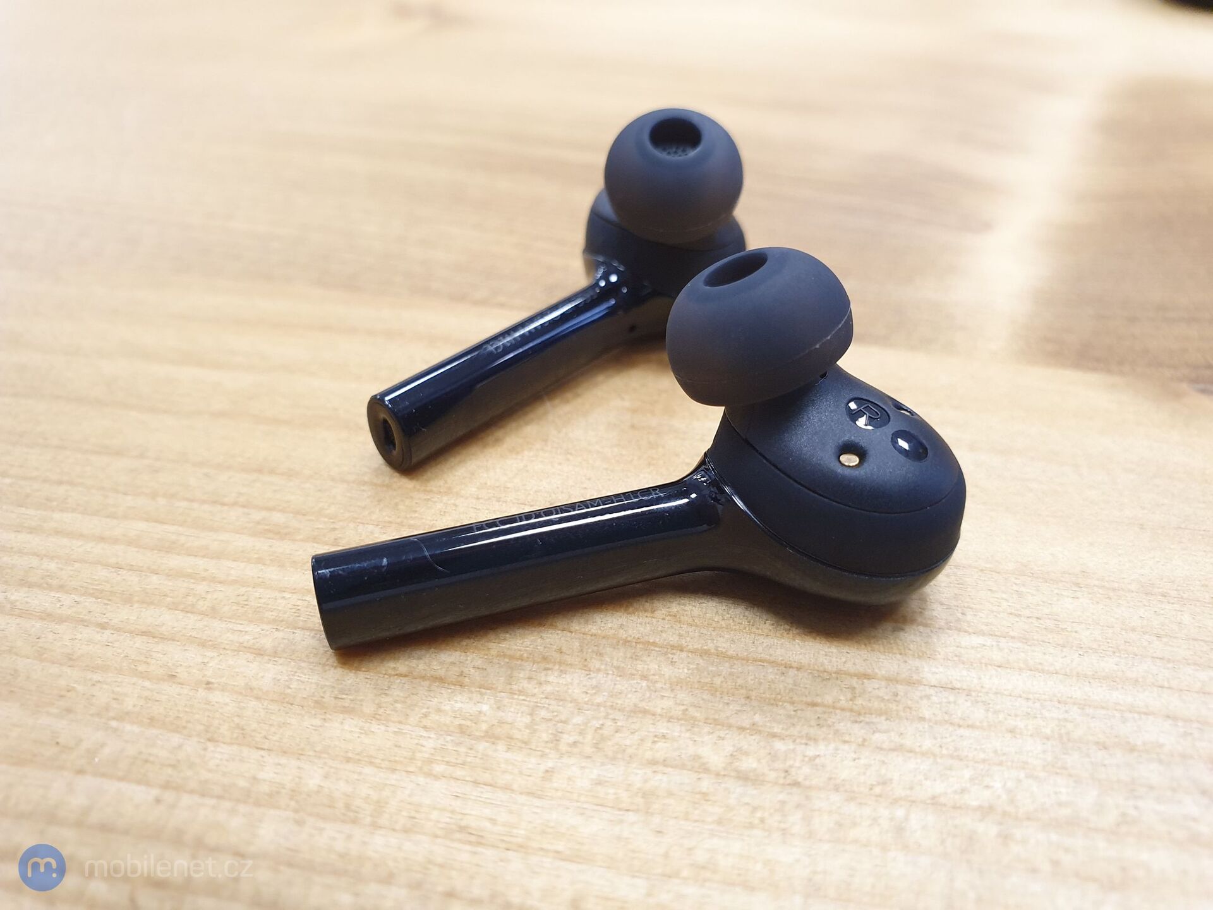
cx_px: 606
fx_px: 911
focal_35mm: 26
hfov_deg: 67.3
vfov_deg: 53.1
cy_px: 455
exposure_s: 1/50
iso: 320
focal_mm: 4.32
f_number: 2.4
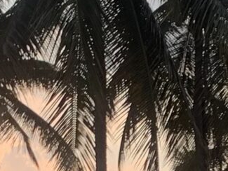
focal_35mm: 205
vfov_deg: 6.6
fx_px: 1351
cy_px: 498
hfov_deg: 9.6
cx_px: 241
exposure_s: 1/829
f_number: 1.8
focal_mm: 4.25
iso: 25
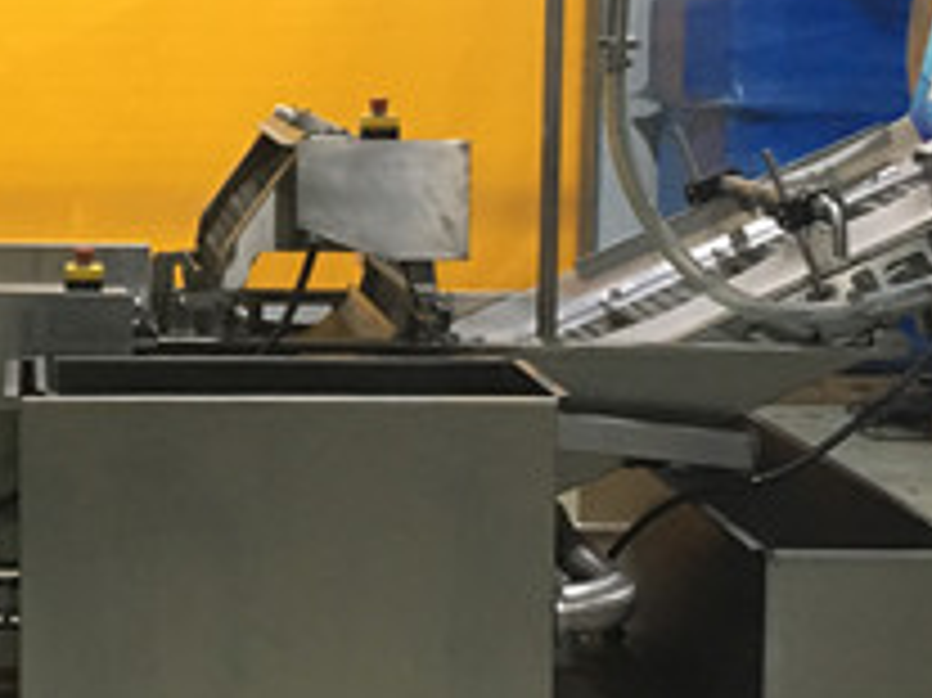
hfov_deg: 22.3
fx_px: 2260
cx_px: -32
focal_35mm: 84
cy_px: 185
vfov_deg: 17.5
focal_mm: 4.15
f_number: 2.2
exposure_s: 1/20
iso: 200
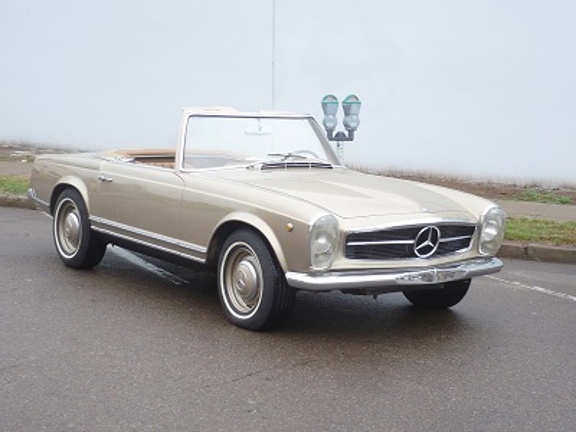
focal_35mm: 68
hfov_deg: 28.6
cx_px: 288
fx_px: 1131
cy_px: 216
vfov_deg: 21.6
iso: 100
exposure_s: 1/40
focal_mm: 8.3
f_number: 3.4
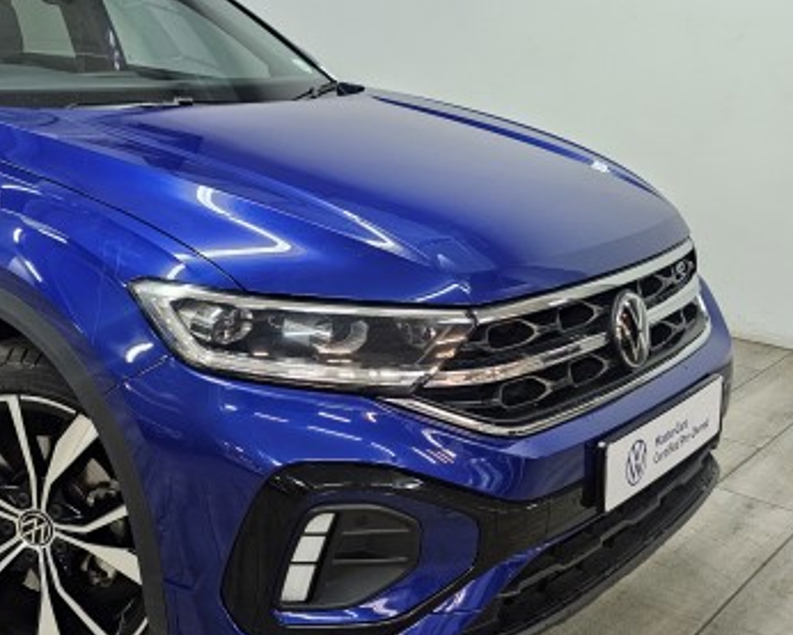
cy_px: 245
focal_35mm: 42
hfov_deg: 41.5
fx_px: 986
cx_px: 133
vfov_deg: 35.5
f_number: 1.7
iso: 500
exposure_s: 1/100
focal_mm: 6.3
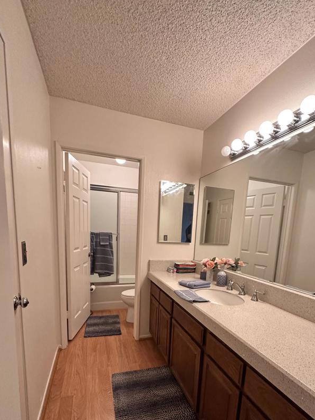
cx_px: 165
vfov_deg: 85.7
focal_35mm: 18
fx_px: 218
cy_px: 268
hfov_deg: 71.6
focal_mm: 2.22
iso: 250
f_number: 2.2
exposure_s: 1/60
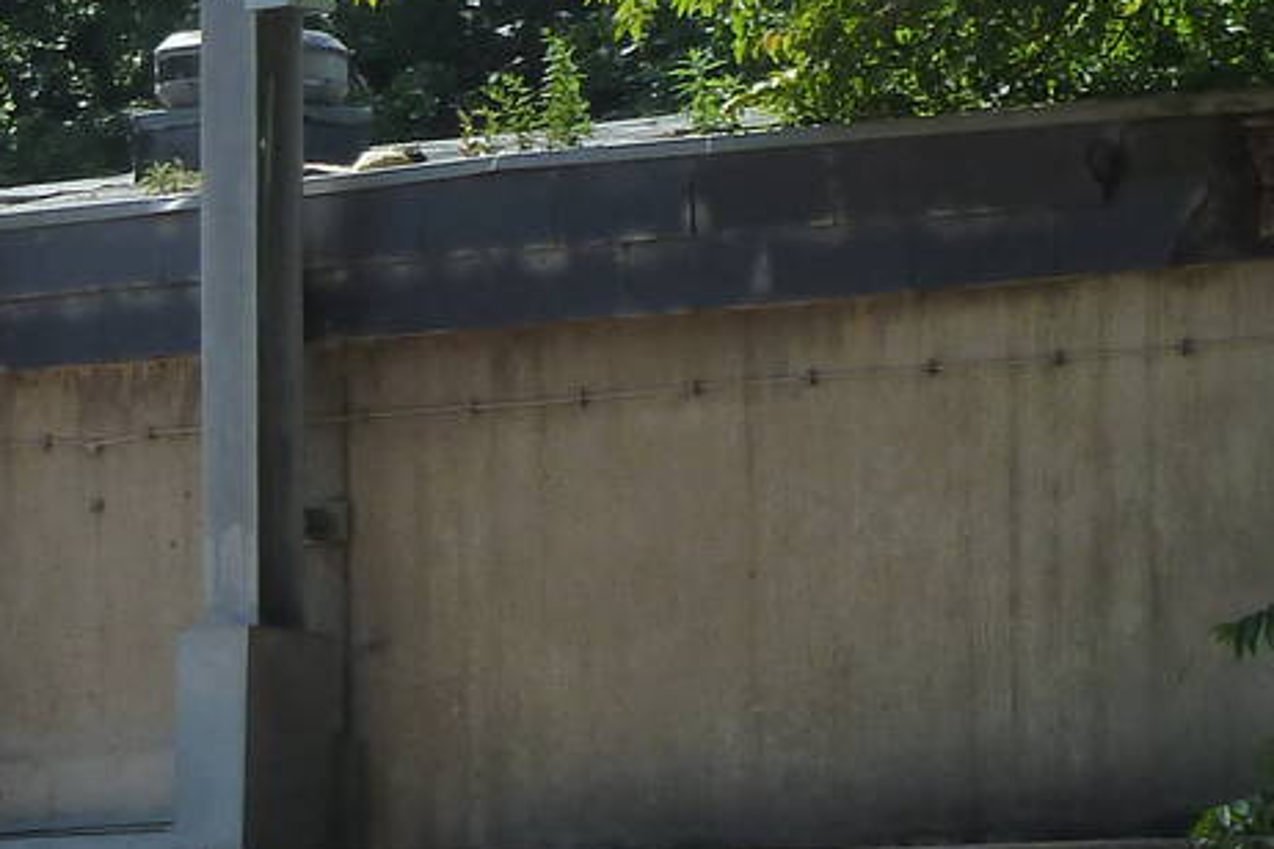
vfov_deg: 4.8
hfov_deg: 7.2
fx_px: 9943
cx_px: -734
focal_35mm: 281
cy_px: 1395
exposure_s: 1/400
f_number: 4.2
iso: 125
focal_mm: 12.8
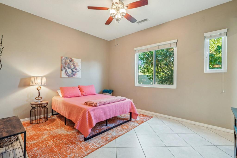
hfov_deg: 96.8
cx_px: 118
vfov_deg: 73.7
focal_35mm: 16
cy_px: 79
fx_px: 105
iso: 400
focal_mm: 16
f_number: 8
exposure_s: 1/4
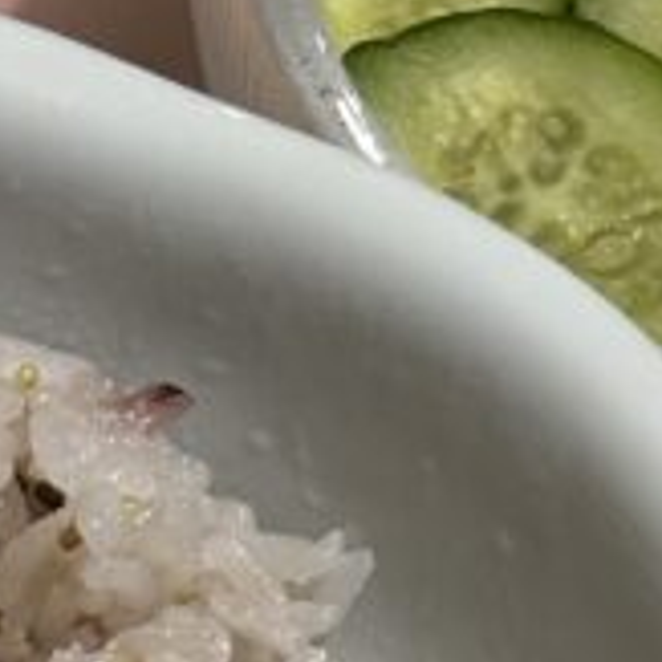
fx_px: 3116
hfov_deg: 11.6
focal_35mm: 144
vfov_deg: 11.6
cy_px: 995
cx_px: -370
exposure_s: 1/61
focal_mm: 5.7
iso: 125
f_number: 1.5
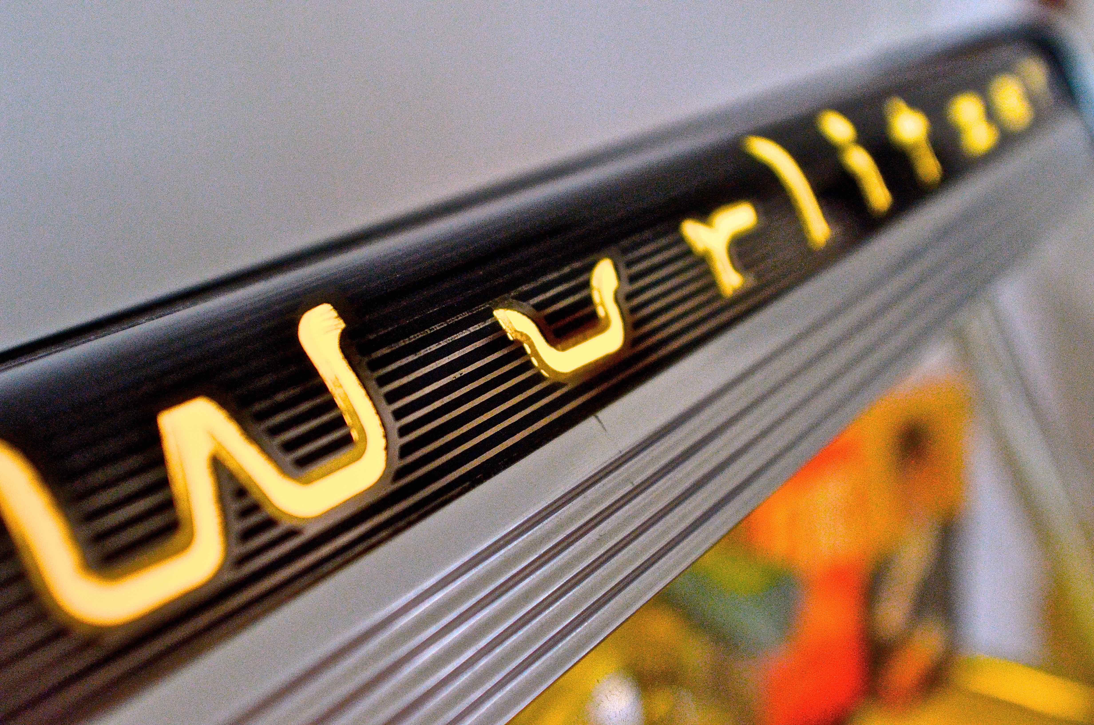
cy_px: 362
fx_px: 1274
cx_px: 547
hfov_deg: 46.5
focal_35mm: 42
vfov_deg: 31.8
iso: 4000
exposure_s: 1/200
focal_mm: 28
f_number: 3.5
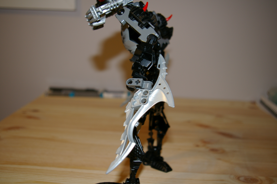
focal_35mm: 36
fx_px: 277
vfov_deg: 36.8
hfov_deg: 53.2
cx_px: 138
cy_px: 92
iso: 200
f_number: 4
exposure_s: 1/45
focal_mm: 24
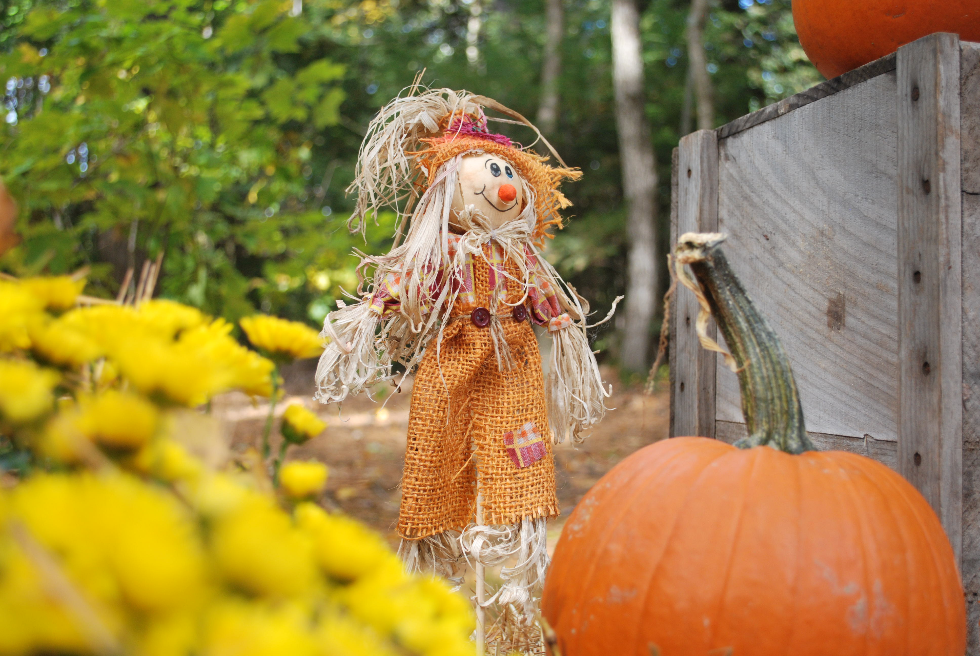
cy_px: 328
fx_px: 1226
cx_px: 490
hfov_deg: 43.6
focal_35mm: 45
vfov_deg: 29.9
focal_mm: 30
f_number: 4.8
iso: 400
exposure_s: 1/100
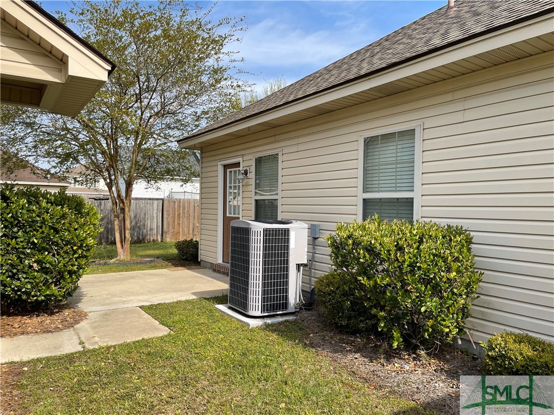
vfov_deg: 54.9
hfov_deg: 69.4
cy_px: 208
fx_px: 400
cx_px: 277
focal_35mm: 25
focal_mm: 5.1
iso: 32
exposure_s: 1/2049
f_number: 1.6
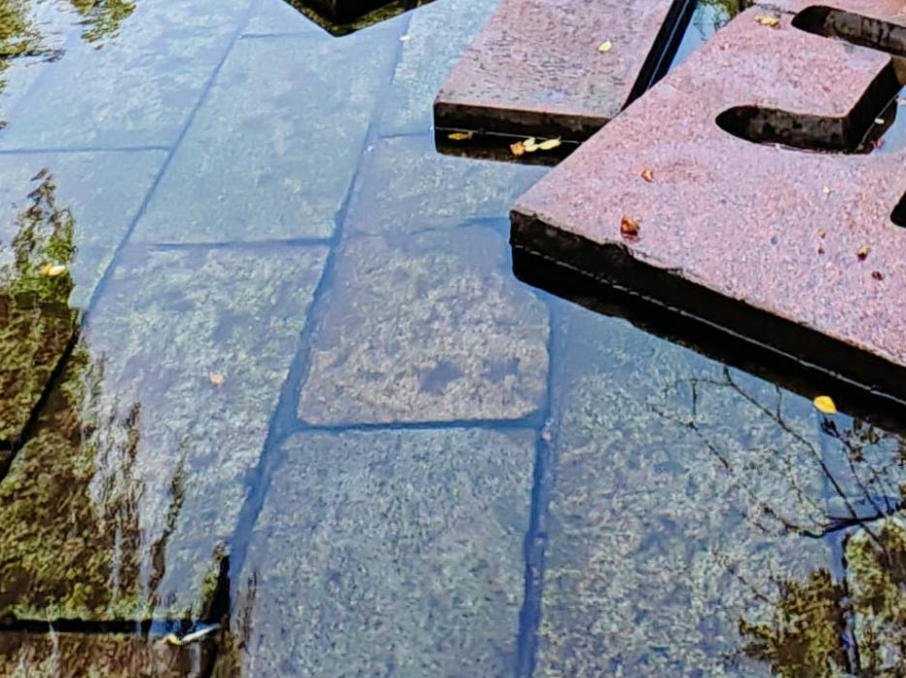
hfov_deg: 33.7
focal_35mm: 57
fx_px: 1491
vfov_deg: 17.4
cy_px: -716
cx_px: 560
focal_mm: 1.82
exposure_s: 1/330
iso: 50
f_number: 2
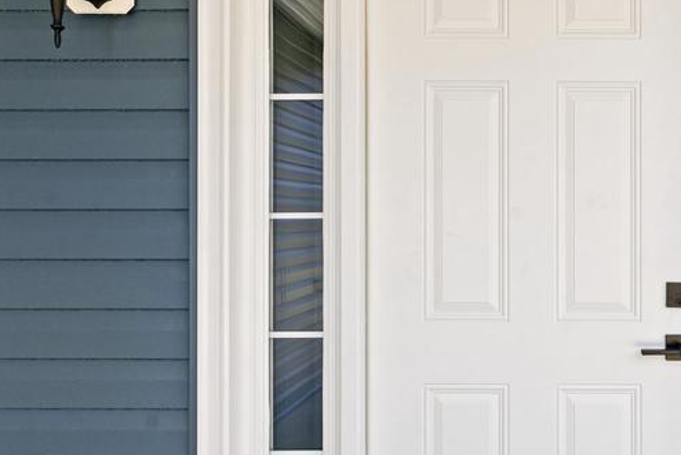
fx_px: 549
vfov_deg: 45.0
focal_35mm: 29
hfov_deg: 60.1
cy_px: 231
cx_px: 513
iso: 400
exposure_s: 1/80
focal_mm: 14
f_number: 10
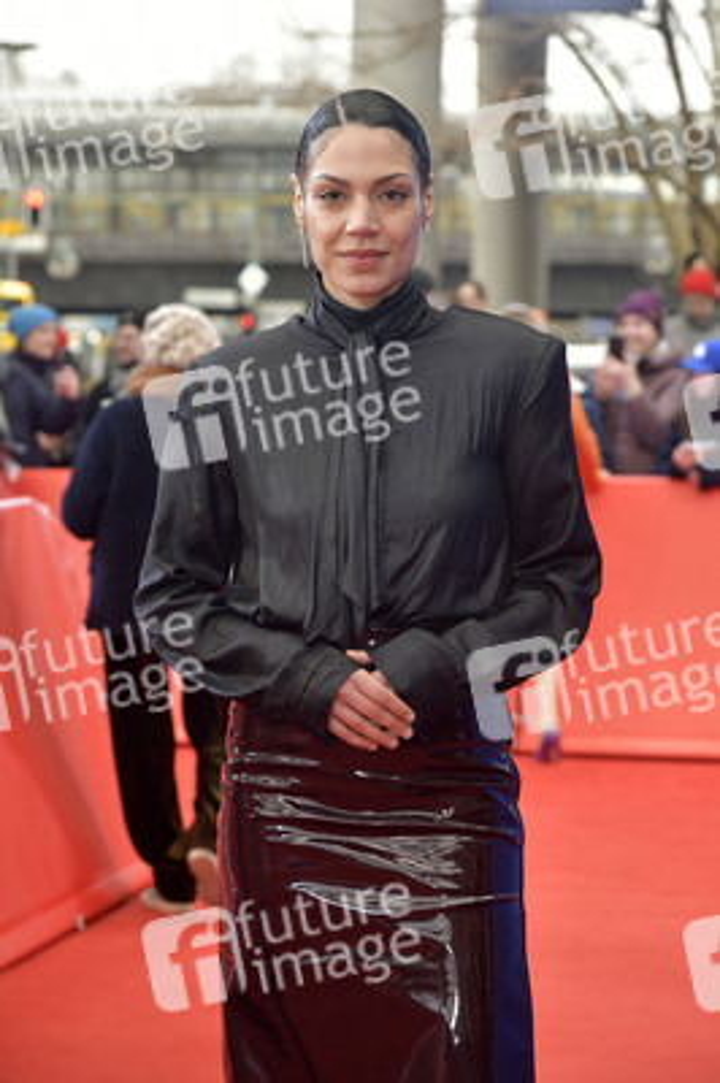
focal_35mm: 100
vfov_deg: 20.4
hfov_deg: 13.7
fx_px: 3005
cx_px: 360
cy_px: 542
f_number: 5.6
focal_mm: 100
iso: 1250
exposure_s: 1/200
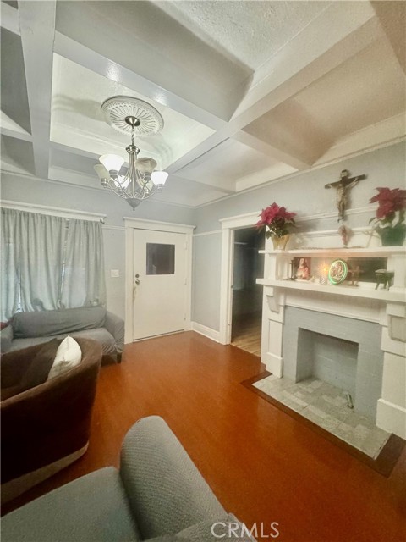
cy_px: 271
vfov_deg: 102.1
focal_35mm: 14
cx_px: 203
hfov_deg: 85.7
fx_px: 219
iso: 1000
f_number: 2.2
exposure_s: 1/60
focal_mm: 2.22
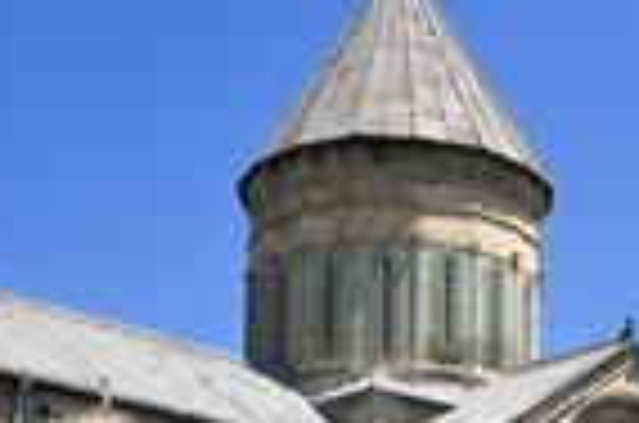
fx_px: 2108
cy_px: 450
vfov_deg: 11.3
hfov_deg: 17.0
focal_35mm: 119
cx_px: 601
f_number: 14
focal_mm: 40
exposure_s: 1/250
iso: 200
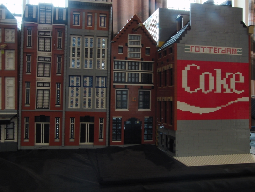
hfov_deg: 50.1
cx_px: 128
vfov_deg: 38.7
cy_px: 96
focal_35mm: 37
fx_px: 273
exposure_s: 1
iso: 100
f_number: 7.7
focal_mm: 6.5
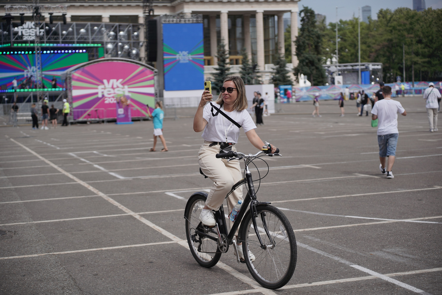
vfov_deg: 20.6
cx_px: 221
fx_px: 810
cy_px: 148
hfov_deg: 30.5
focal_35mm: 66
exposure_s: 1/5000
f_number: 2.8
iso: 160
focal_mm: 66
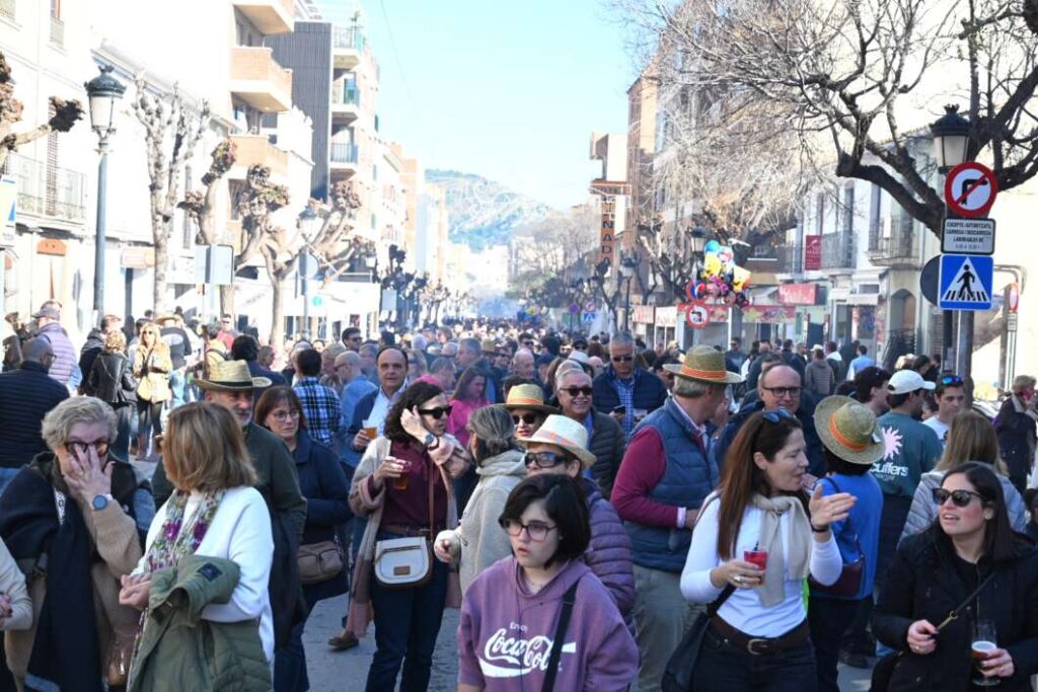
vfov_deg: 28.1
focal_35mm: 48
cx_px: 519
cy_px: 346
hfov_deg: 41.1
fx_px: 1384
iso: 500
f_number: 5.6
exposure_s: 1/667
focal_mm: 48
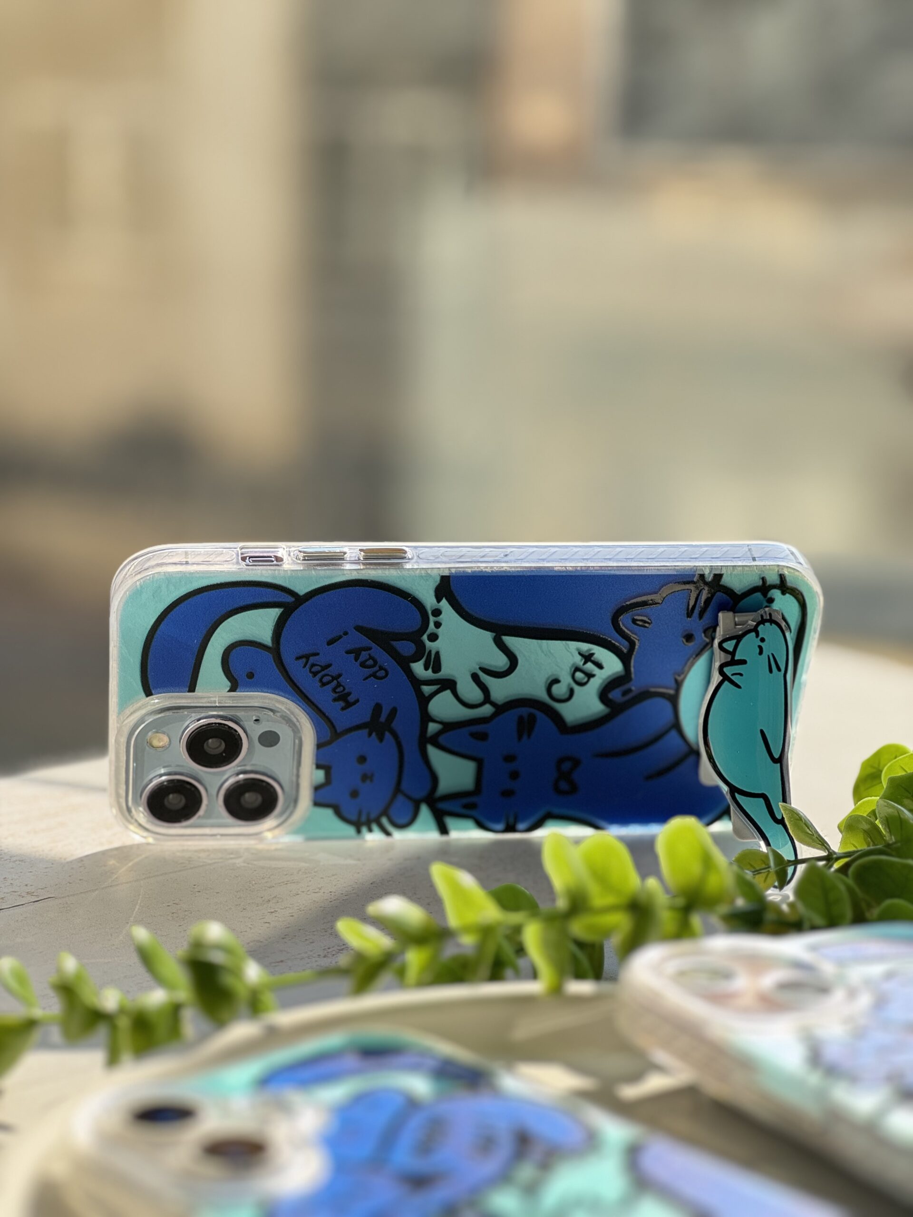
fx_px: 2708
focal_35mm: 77
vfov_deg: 25.3
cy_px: 608
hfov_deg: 19.1
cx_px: 456
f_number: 2.8
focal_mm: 9
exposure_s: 1/129
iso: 25
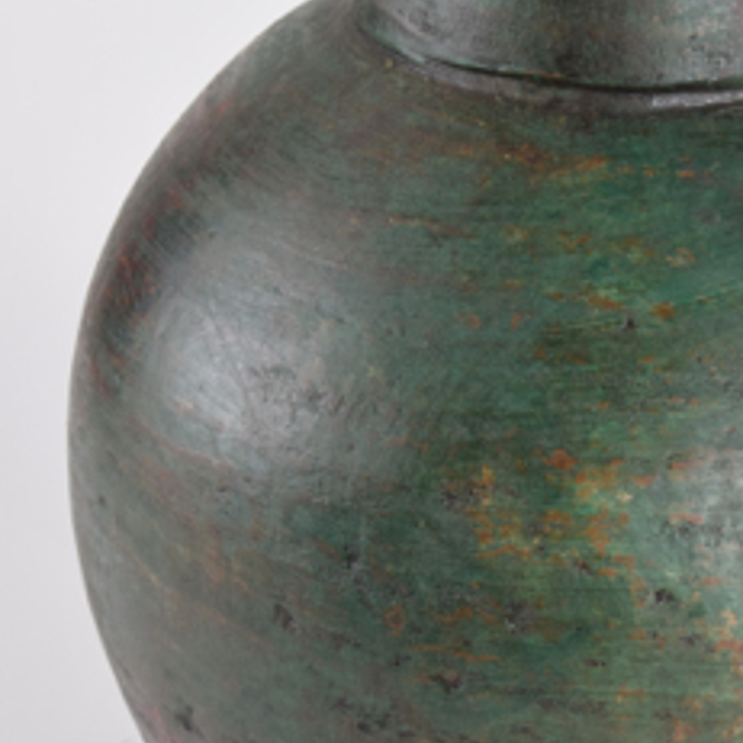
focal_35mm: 194
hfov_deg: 9.0
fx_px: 4715
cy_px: 487
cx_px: 656
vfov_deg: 9.0
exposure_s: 1/125
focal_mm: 55
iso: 400
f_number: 7.1
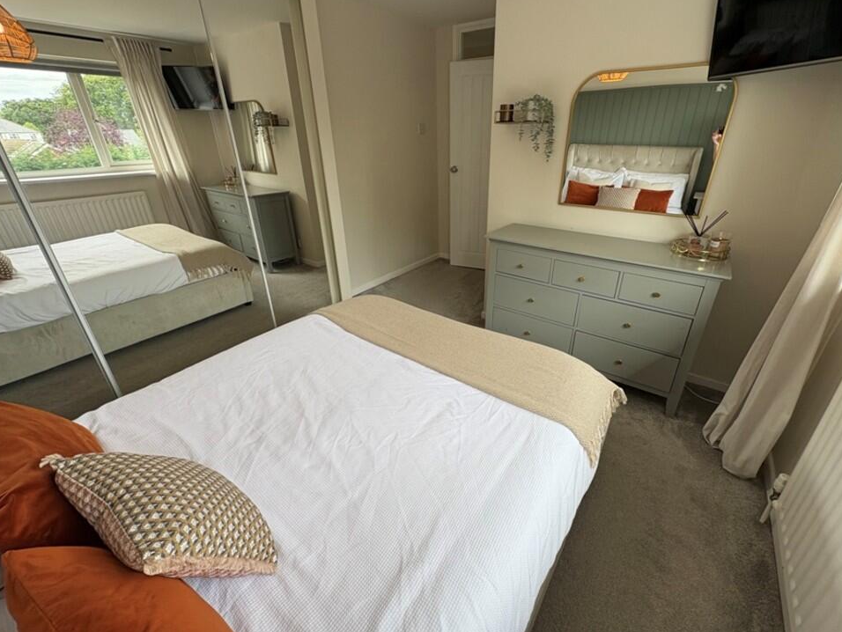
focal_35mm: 15
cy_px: 300
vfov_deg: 81.7
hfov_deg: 98.0
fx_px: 365
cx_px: 444
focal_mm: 2.22
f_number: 2.2
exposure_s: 1/99
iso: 40
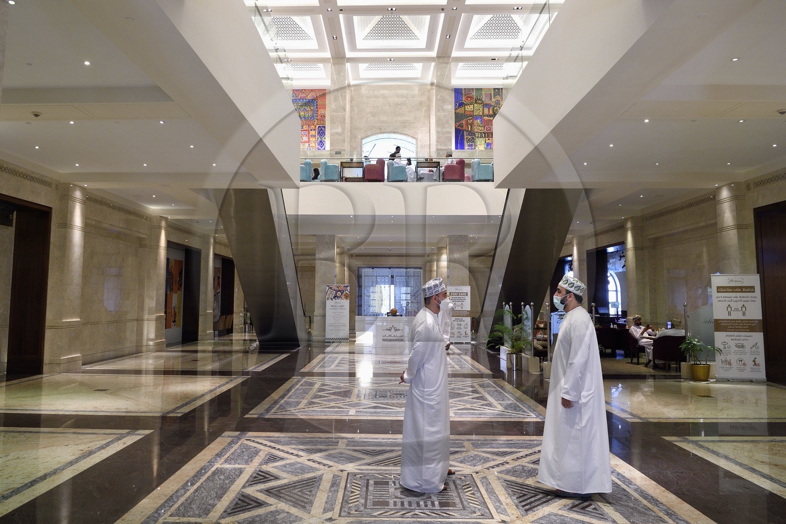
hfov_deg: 73.8
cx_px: 393
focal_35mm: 24
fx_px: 524
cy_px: 262
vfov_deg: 53.1
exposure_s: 1/100
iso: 1600
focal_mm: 24
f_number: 5.6
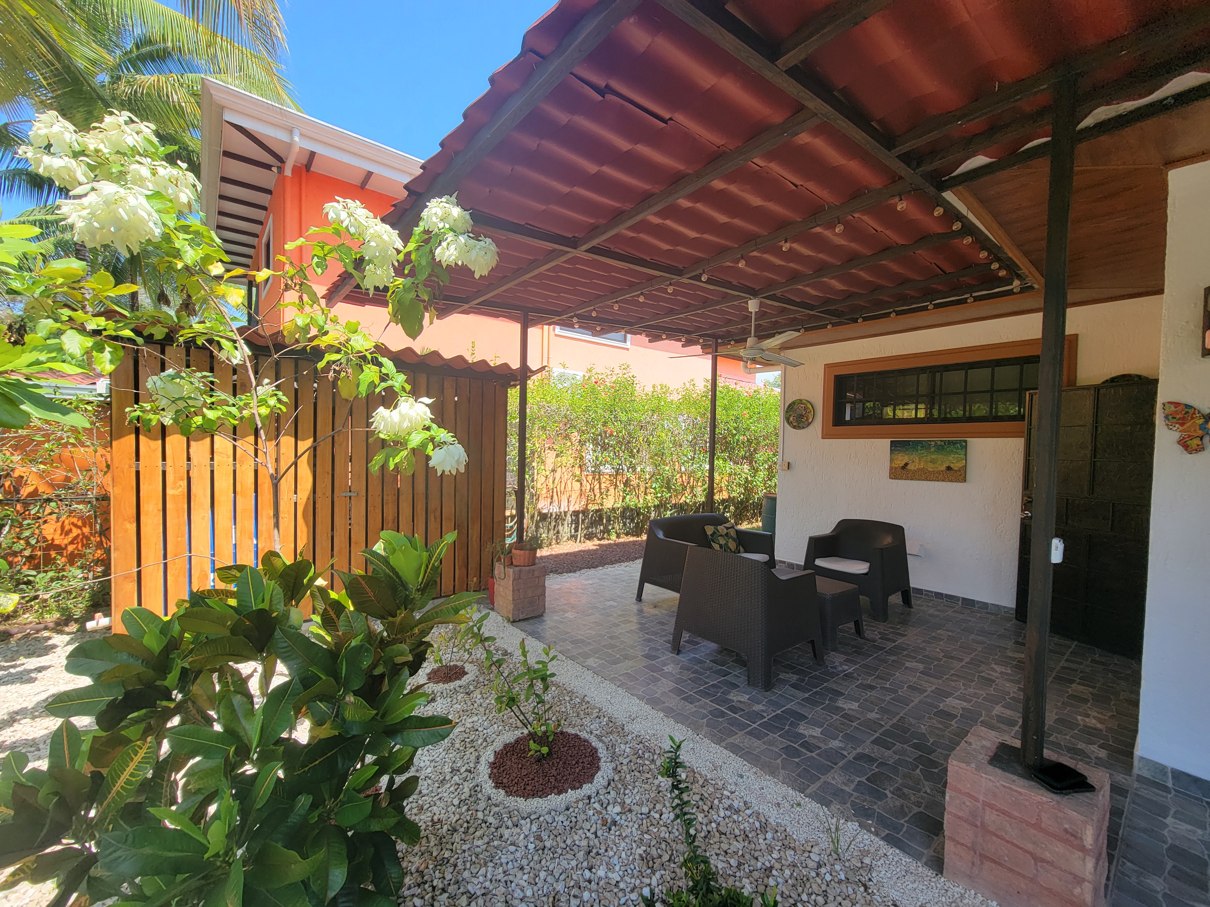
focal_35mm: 13
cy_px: 454
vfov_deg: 89.9
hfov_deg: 106.2
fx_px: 454
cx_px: 605
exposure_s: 1/346
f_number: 2.2
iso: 50
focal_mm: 2.2
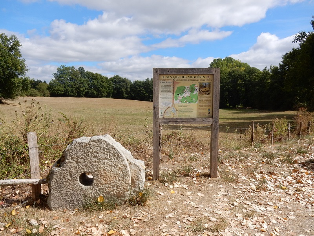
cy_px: 118
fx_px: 227
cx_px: 157
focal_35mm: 25
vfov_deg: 54.9
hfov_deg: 69.4
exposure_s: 1/1600
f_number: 3.7
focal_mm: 4.5
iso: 125
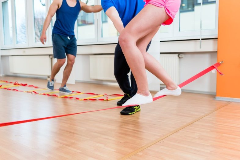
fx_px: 233
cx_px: 120
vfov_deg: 37.9
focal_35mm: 35
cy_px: 80
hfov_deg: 54.4
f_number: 3.5
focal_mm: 35
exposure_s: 1/100
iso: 320
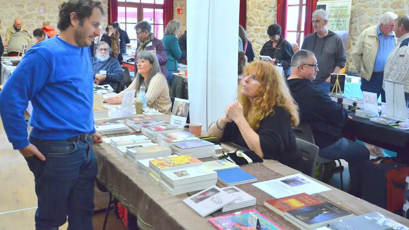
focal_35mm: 38
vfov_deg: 31.1
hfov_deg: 52.8
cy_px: 96
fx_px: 412
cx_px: 206
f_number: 4
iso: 3200
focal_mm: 24
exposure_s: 1/160
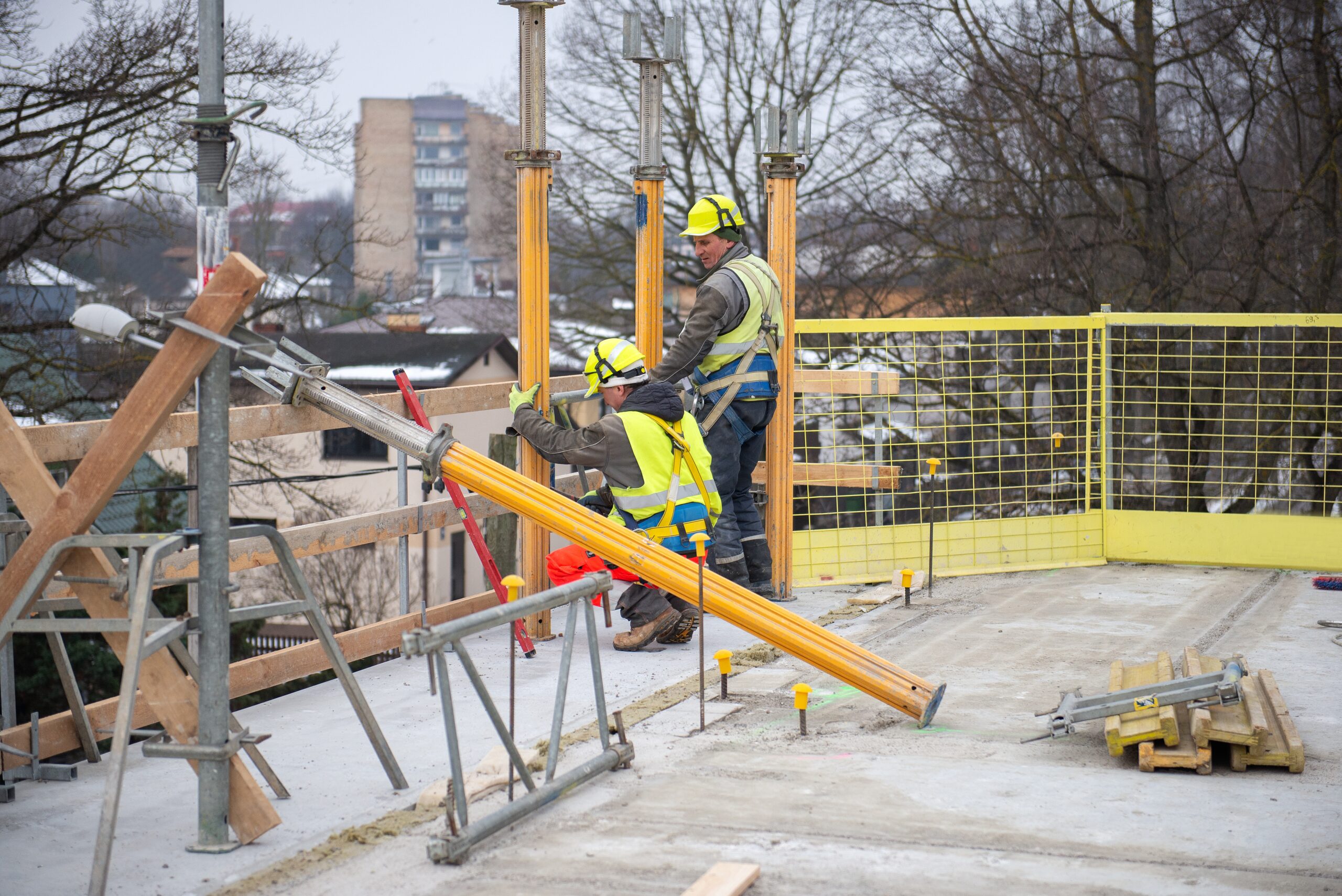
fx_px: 2610
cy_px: 448
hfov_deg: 28.8
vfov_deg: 19.5
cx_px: 671
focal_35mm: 70
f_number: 2.8
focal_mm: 70
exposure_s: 1/3200
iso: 400
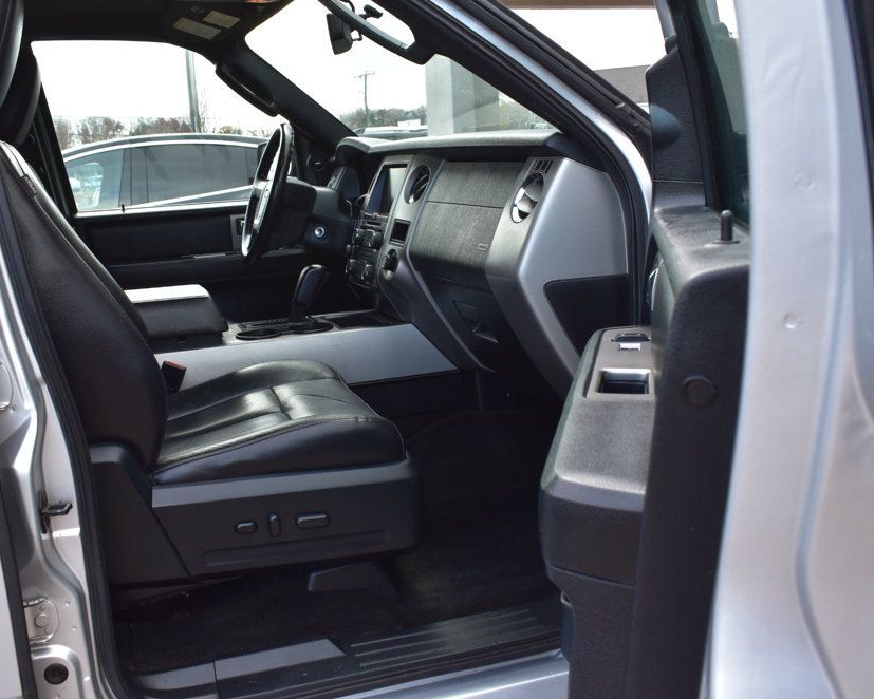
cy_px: 341
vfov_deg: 40.6
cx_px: 365
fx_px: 946
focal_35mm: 37
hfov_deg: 49.4
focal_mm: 21
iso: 400
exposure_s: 1/100
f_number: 9
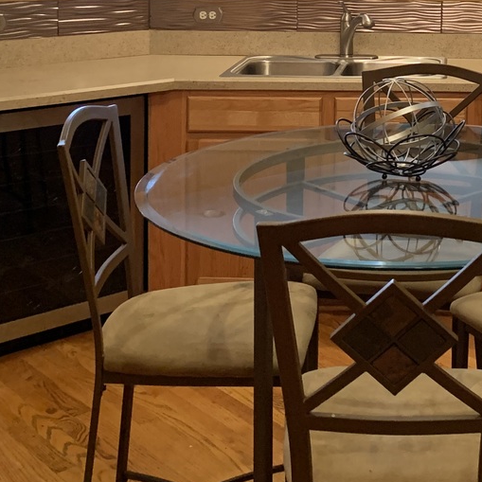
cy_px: -9
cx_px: 451
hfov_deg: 25.5
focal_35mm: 65
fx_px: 1024
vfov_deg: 25.1
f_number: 1.8
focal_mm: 4.25
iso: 250
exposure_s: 1/40
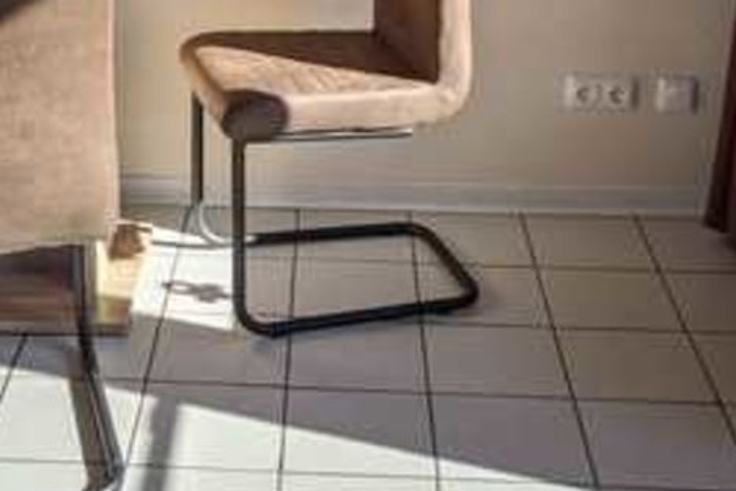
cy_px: -168
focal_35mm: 72
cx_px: 176
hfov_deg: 27.6
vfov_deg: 17.6
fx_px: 1472
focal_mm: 4.38
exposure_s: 1/1067
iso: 57
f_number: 1.73
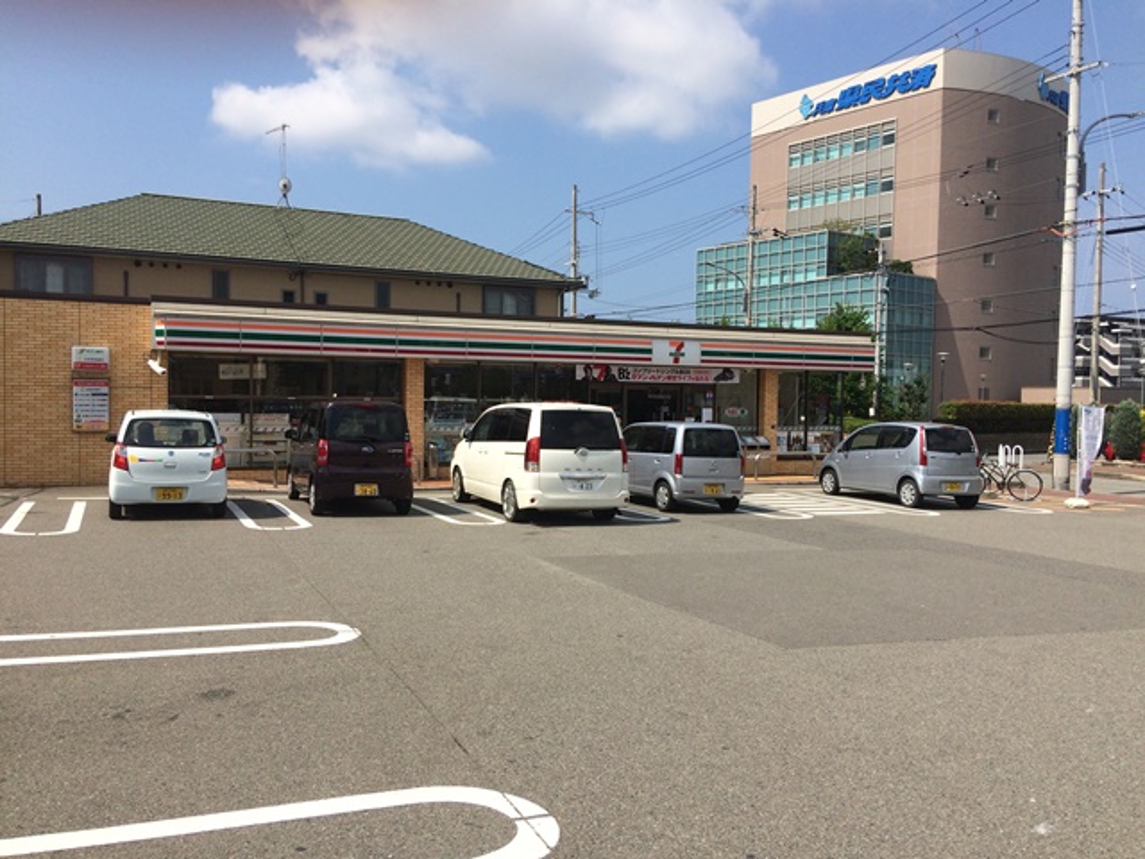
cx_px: 572
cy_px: 430
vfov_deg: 48.2
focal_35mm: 29
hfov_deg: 61.7
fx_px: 959
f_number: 2.2
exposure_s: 1/2933
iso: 32
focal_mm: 4.15
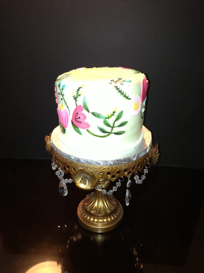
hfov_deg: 42.9
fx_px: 259
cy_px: 136
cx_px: 102
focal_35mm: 33
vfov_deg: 55.4
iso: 125
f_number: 2.4
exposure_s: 1/20
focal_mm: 4.13
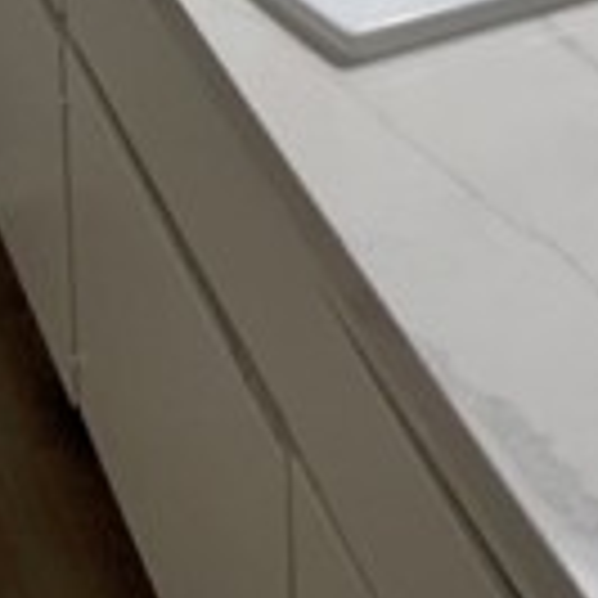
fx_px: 2169
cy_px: -760
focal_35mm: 111
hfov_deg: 15.6
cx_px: 450
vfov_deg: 12.7
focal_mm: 4.2
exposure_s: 1/120
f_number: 1.6
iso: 32
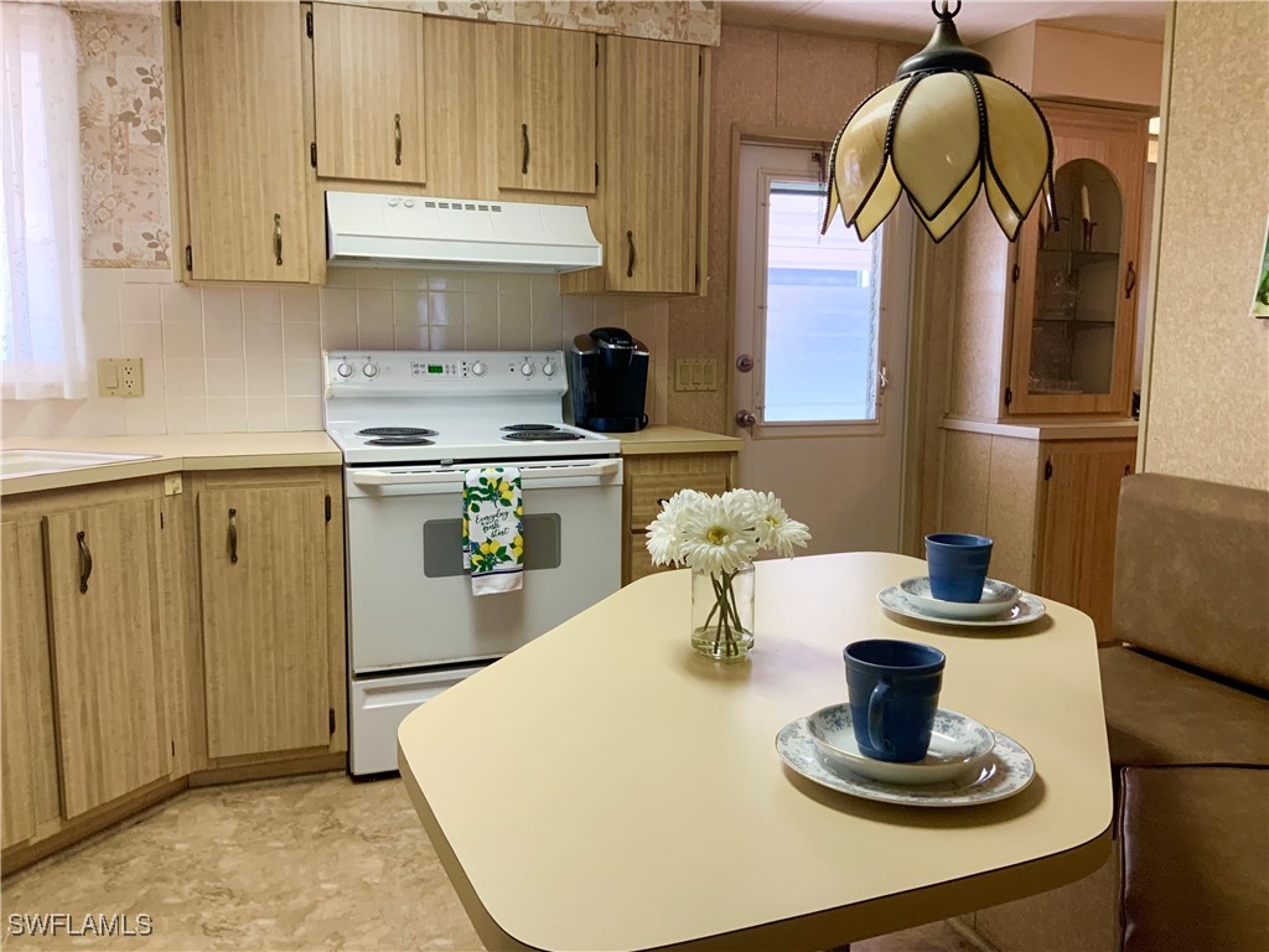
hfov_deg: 61.7
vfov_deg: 48.2
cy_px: 476
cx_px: 634
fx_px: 1063
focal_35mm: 29
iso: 80
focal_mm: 3
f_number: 1.8
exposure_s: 1/60
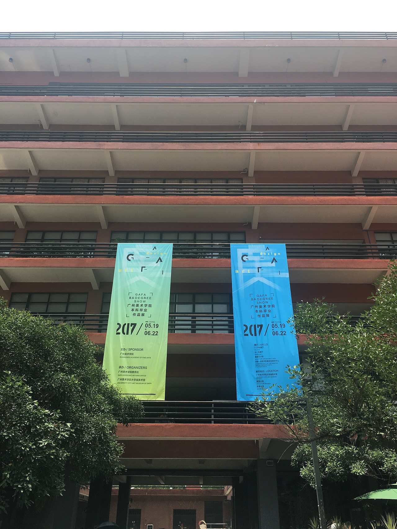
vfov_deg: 61.7
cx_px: 198
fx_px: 444
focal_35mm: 29
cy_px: 264
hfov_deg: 48.2
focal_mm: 4.15
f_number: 2.2
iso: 25
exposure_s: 1/827
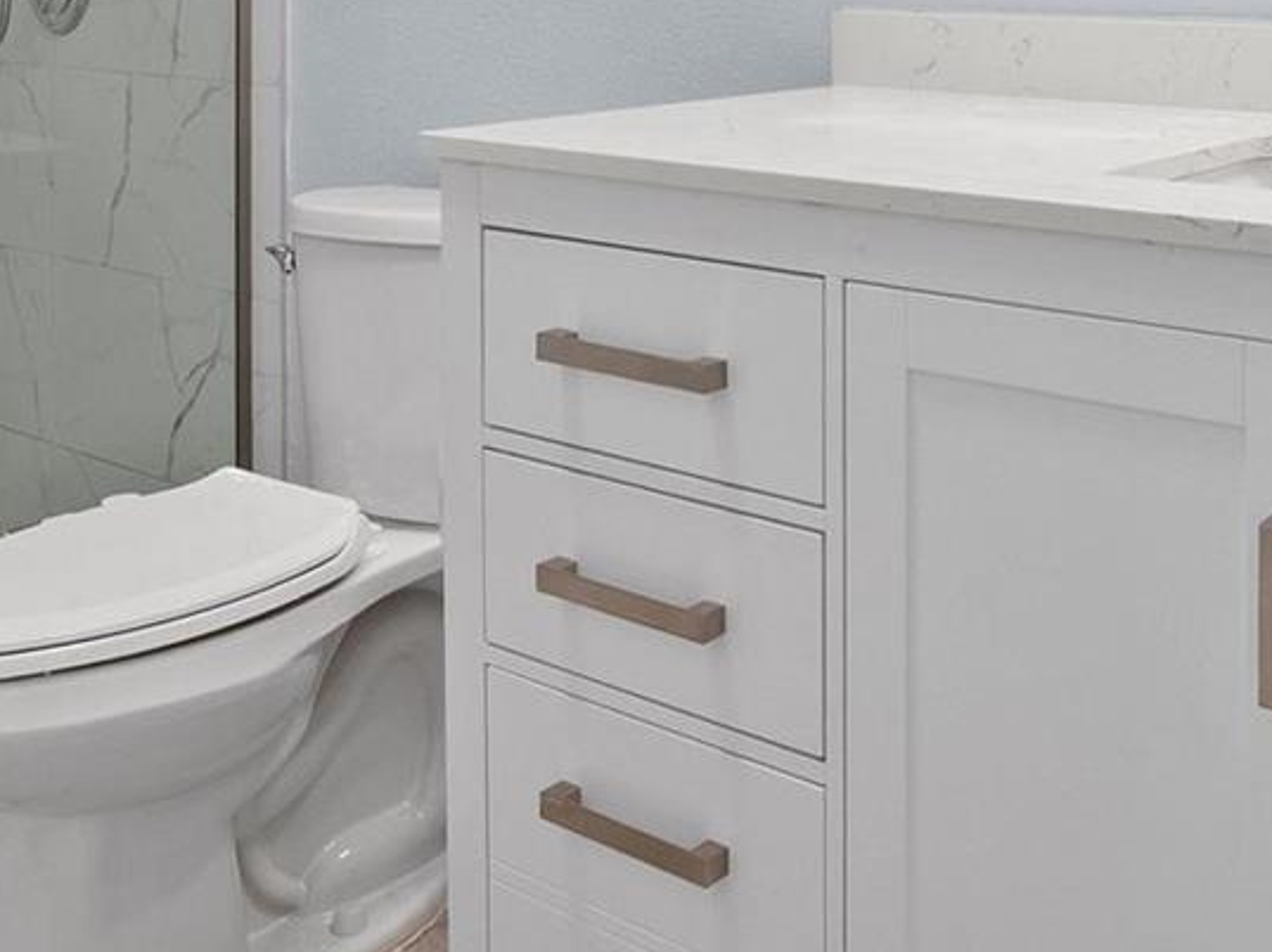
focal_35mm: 43
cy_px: 73
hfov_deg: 43.0
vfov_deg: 31.8
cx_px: 891
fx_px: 1579
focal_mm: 10
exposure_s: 1/3
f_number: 10
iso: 250
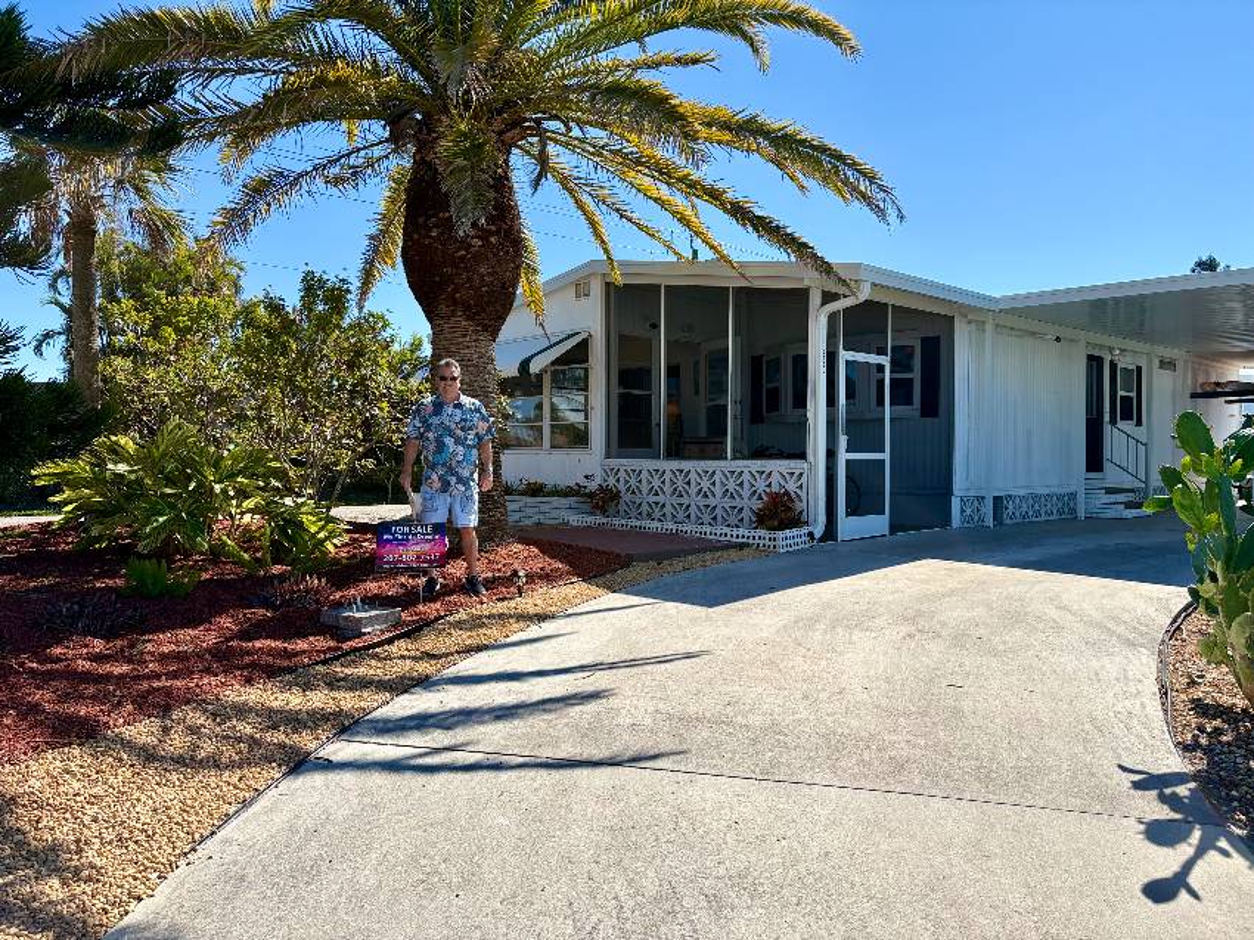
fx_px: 942
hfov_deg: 67.3
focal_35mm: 26
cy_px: 470
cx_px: 627
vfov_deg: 53.0
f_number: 1.6
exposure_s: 1/3125
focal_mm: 5.96
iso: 50
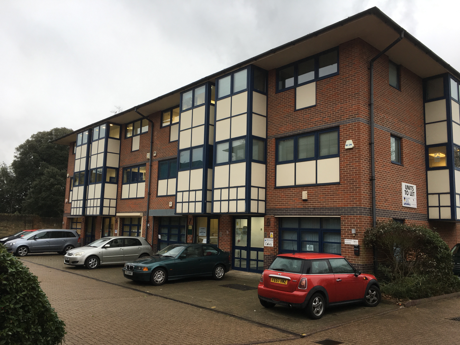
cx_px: 230
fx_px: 385
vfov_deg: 48.2
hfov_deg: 61.7
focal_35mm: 29
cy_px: 172
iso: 32
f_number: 2.2
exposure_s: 1/50
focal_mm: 4.15
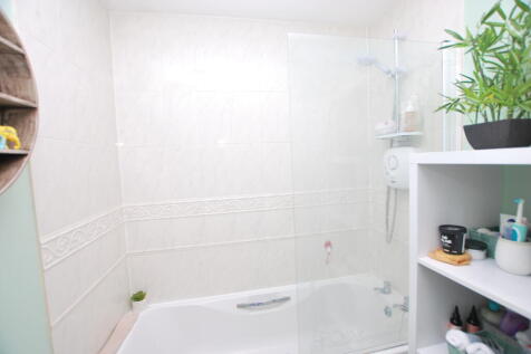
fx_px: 221
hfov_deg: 100.4
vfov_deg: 77.3
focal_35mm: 15
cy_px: 177
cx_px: 266
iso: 100
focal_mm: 10
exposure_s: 1/60
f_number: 4
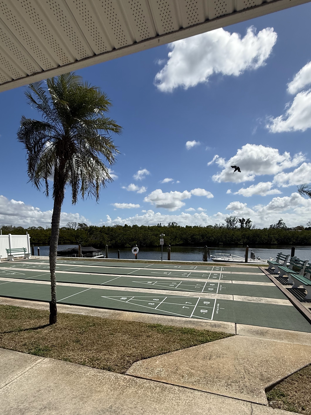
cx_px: 140
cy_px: 271
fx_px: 240
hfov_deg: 65.8
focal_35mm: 20
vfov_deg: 79.5
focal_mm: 2.22
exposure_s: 1/4425
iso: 50
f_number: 2.2
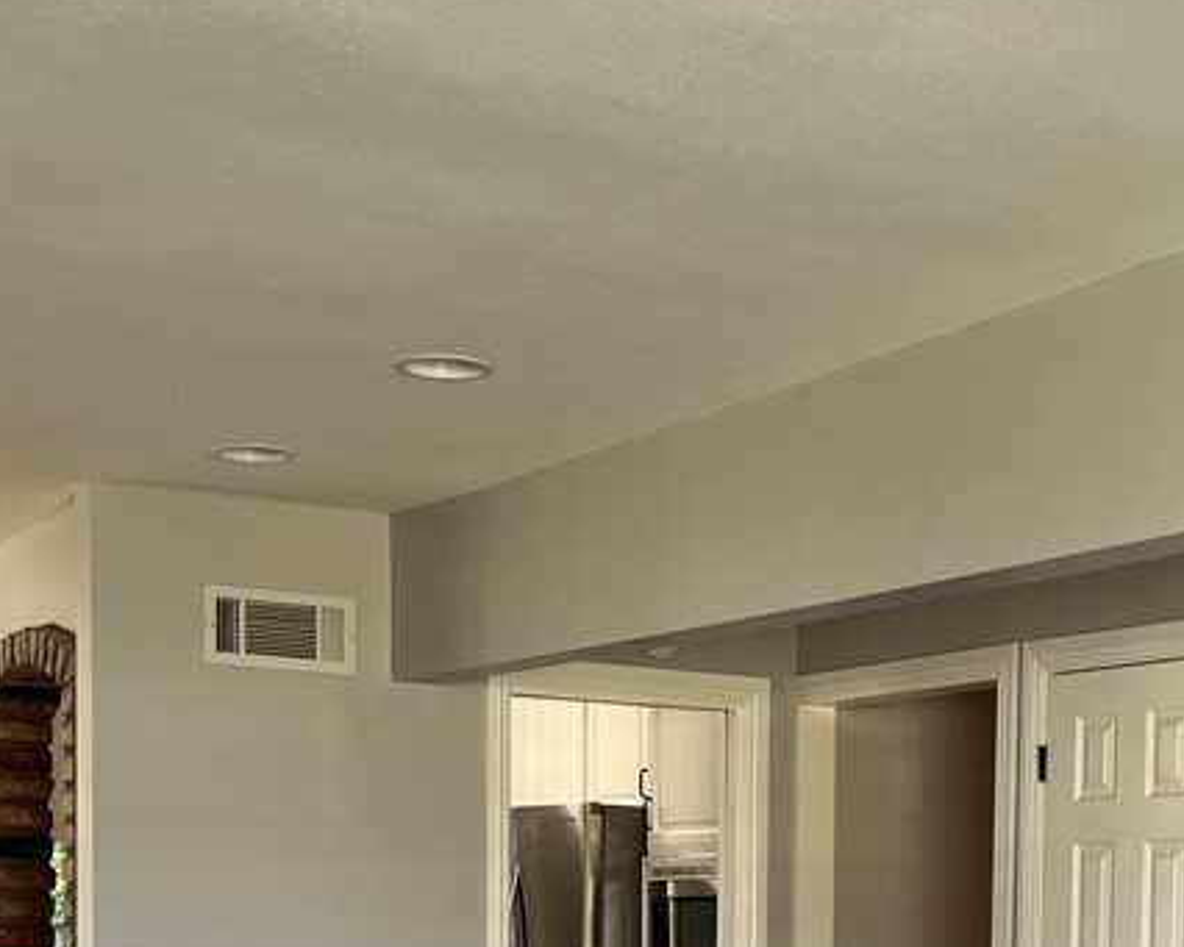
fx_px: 2138
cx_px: 745
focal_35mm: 61
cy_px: 983
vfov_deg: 23.7
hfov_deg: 30.8
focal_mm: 5.1
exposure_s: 1/120
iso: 100
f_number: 1.6
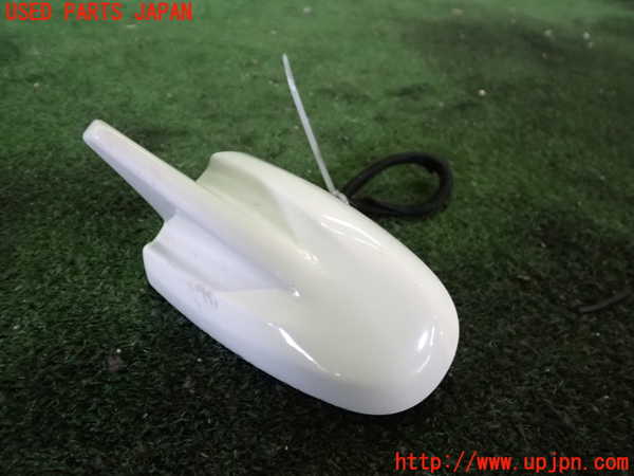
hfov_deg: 60.0
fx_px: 549
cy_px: 238
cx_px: 317
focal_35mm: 30
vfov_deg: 46.8
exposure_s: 1/200
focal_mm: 5.4
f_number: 2.3
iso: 1250
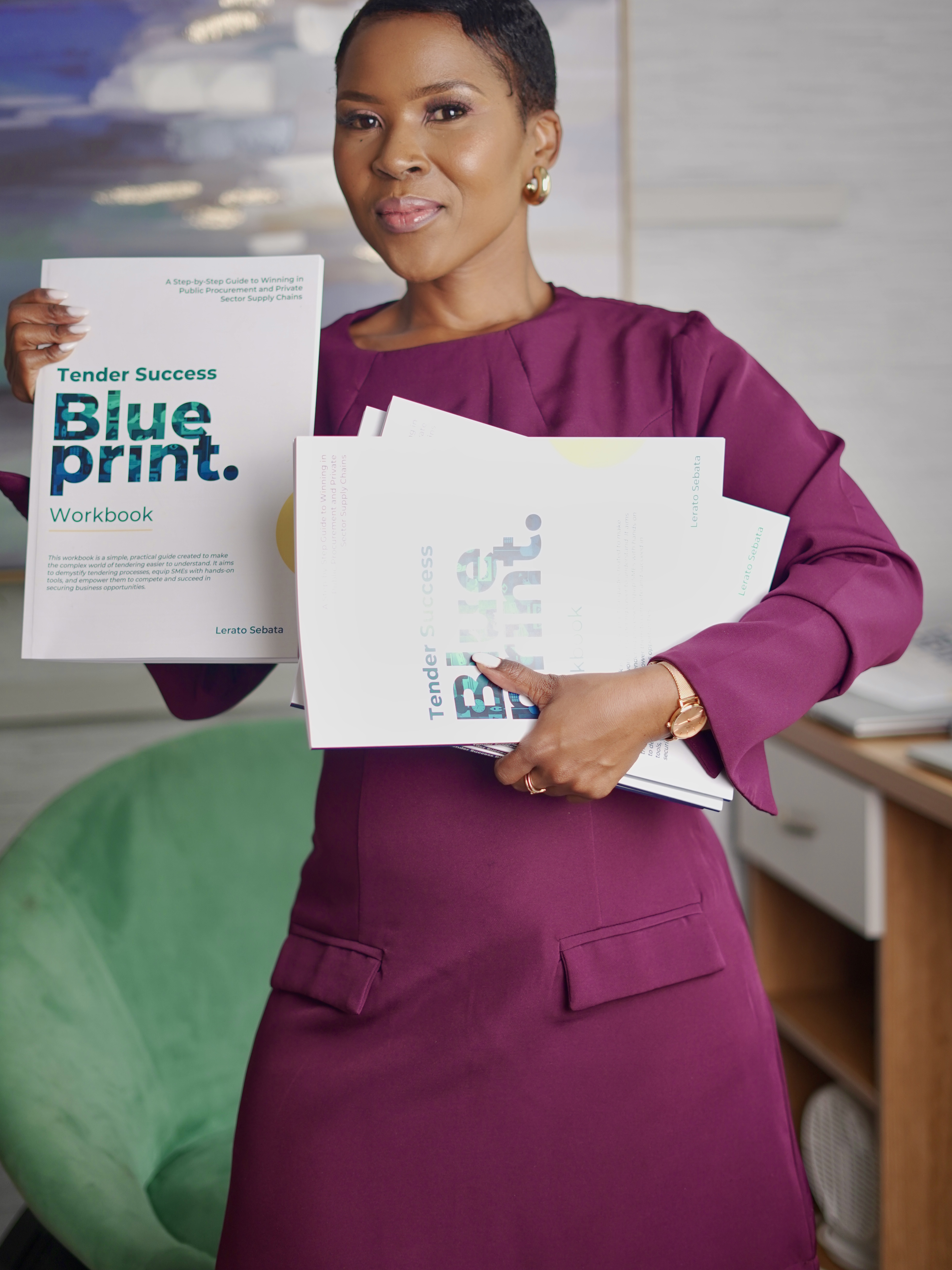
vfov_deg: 34.9
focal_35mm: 55
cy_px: 629
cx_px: 476
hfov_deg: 26.6
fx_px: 2017
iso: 320
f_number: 1.8
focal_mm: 50
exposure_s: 1/160
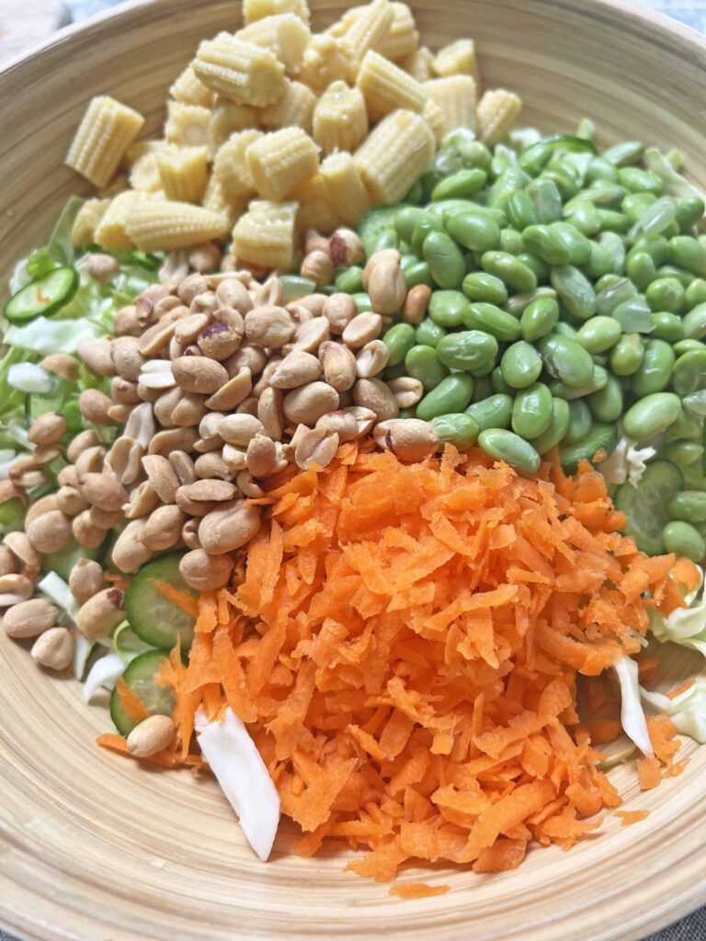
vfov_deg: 67.3
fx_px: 707
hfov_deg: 53.1
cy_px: 470
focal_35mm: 26
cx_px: 353
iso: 80
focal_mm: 5.7
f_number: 1.5
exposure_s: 1/120
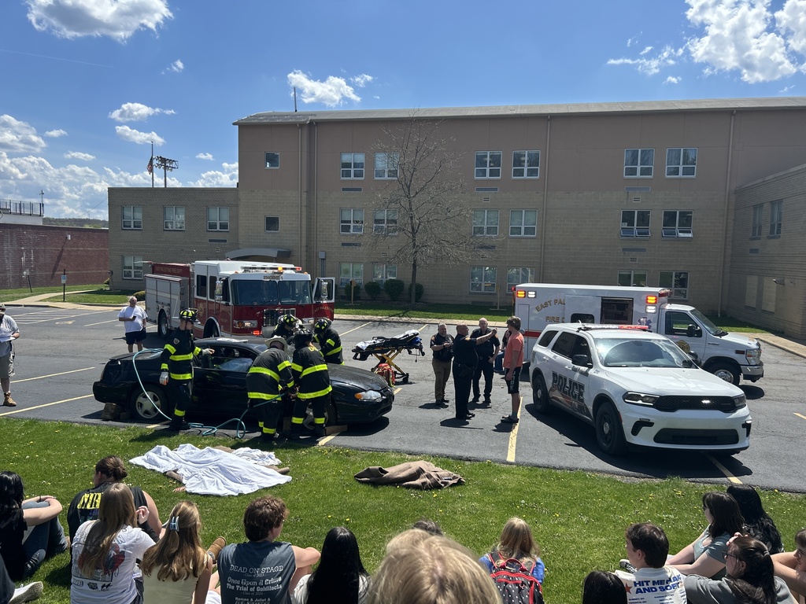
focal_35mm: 26
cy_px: 302
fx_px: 605
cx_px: 403
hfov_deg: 67.3
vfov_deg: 53.1
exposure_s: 1/3831
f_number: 1.5
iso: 50
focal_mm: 5.7
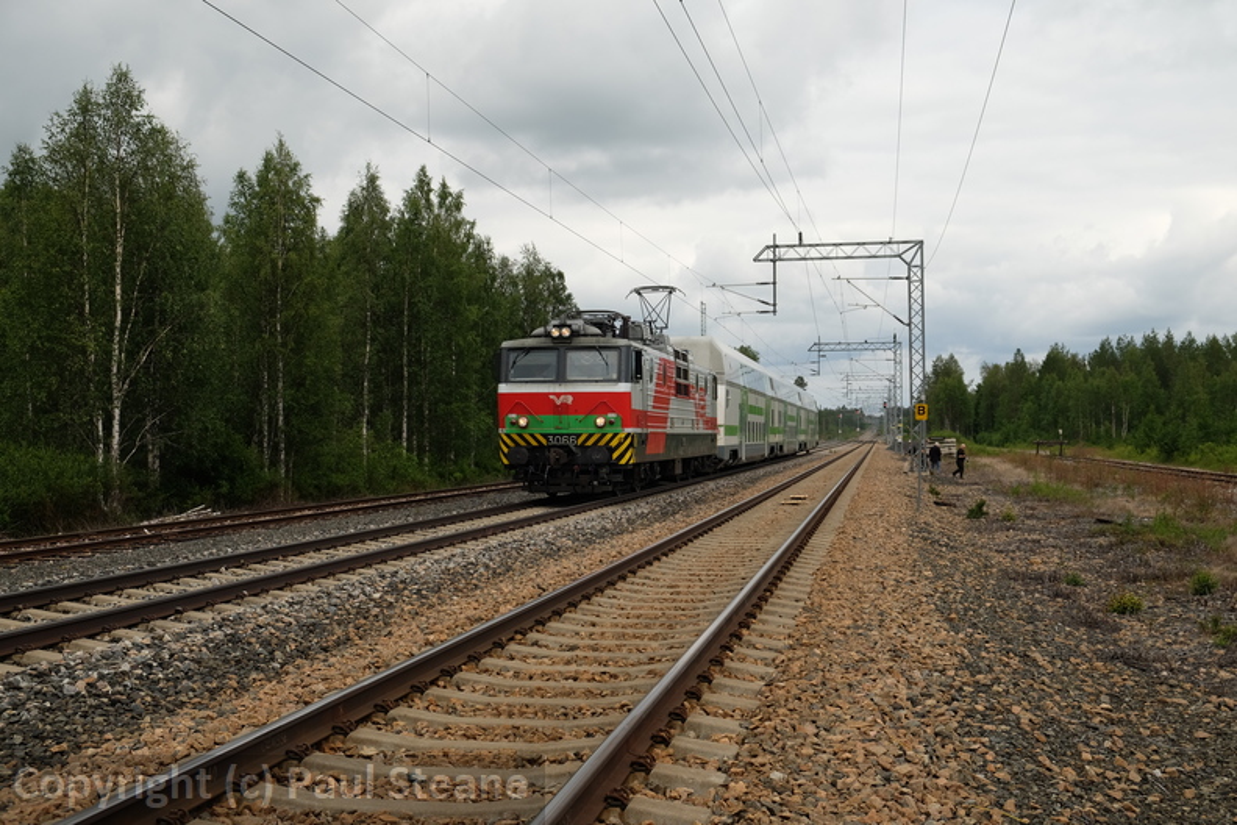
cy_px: 412
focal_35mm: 42
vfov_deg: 31.9
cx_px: 618
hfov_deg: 46.4
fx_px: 1443
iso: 200
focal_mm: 27.7
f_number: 5
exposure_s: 1/500
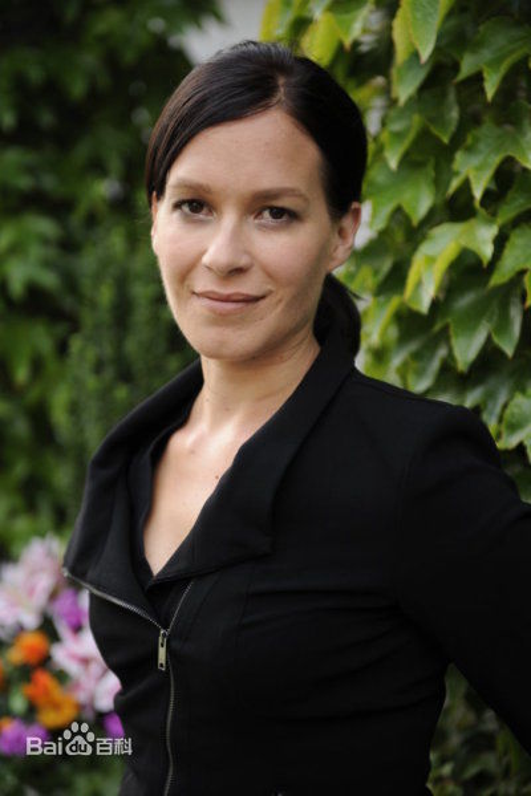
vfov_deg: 28.8
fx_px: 1549
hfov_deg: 19.5
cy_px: 398
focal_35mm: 70
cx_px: 266
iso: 200
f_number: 2.8
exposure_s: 1/125
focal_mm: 70
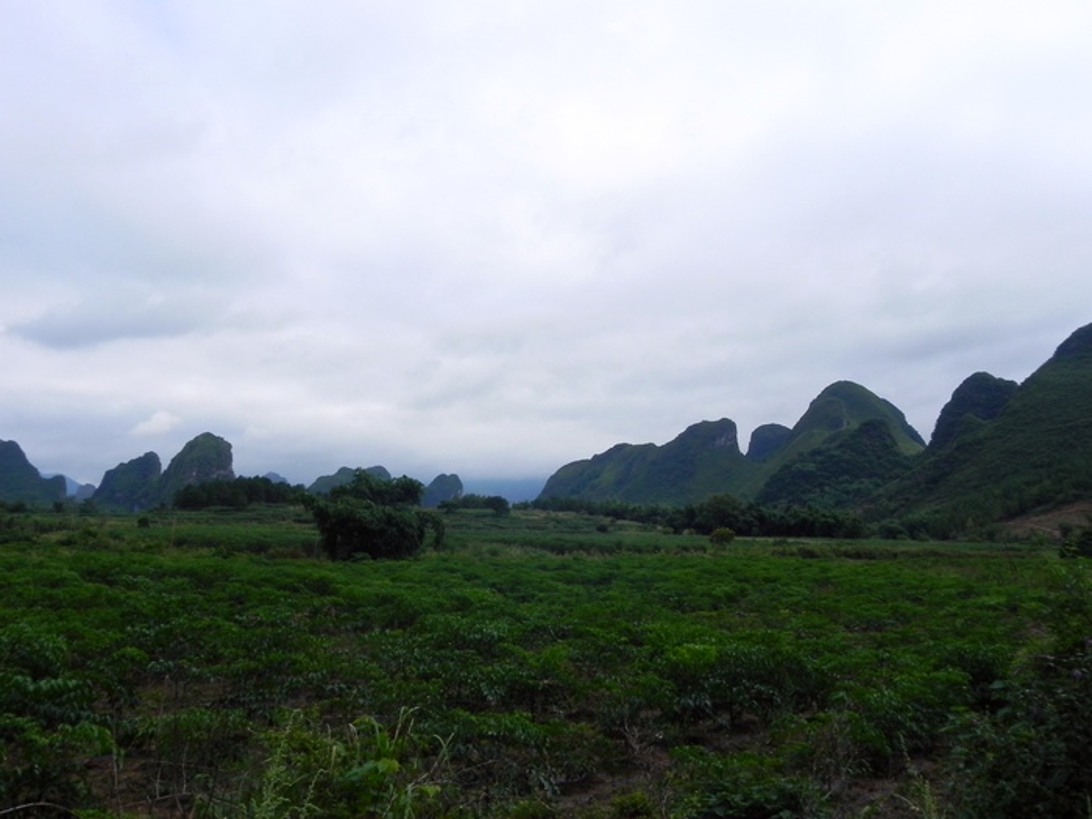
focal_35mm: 33
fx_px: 1041
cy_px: 410
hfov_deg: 55.4
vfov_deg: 42.9
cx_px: 546
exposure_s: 1/463
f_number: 7.1
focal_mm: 5.9
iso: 160
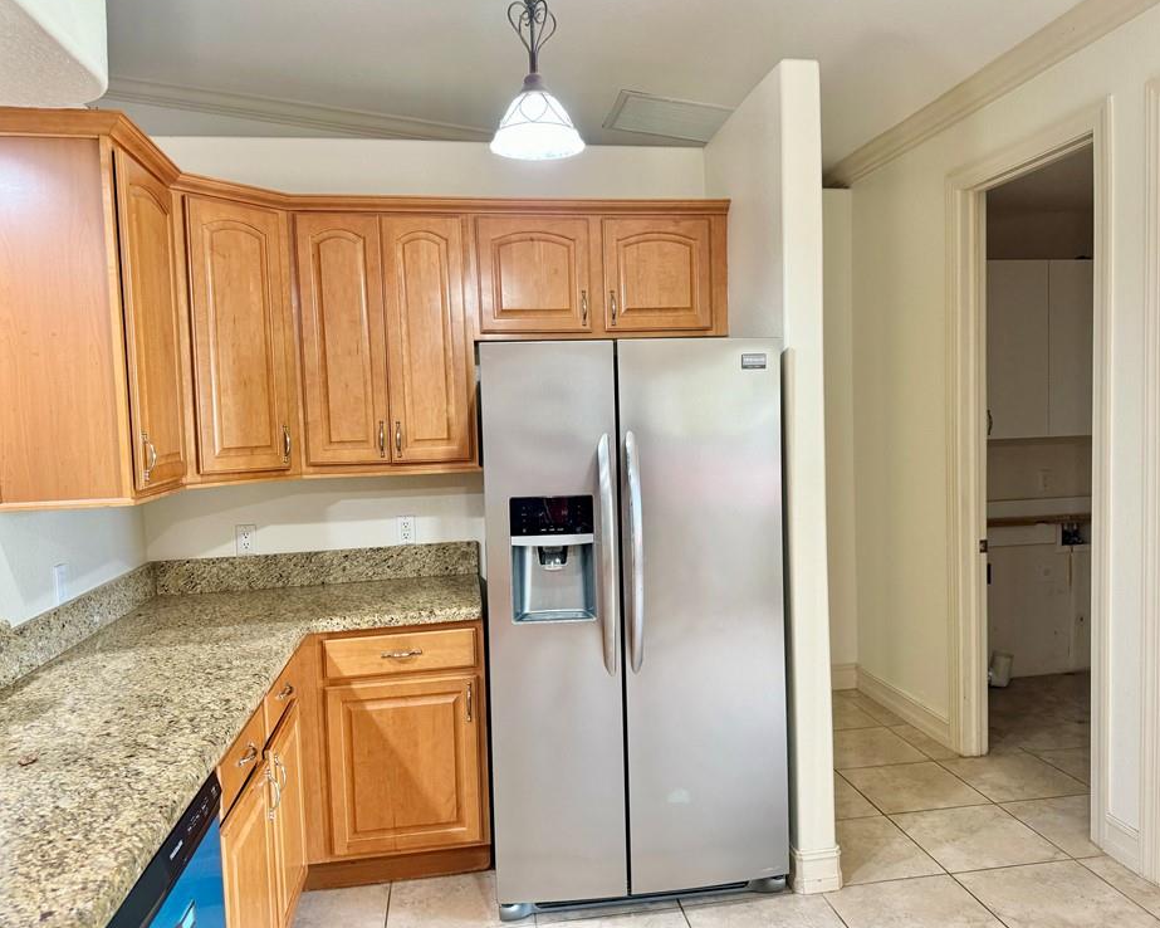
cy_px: 465
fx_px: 892
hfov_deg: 66.0
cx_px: 602
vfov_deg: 54.9
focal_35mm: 26
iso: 250
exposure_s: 1/60
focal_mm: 6.76
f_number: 1.78
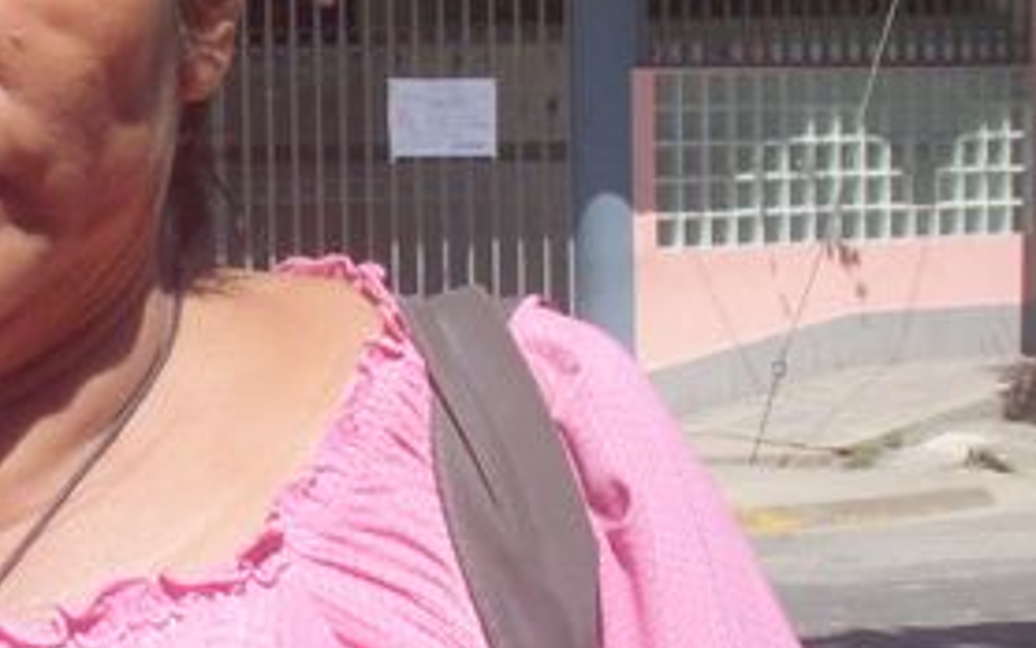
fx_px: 4096
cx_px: 71
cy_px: 410
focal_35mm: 145
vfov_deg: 9.0
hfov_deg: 14.3
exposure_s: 1/320
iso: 100
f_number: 6.6
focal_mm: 6.3
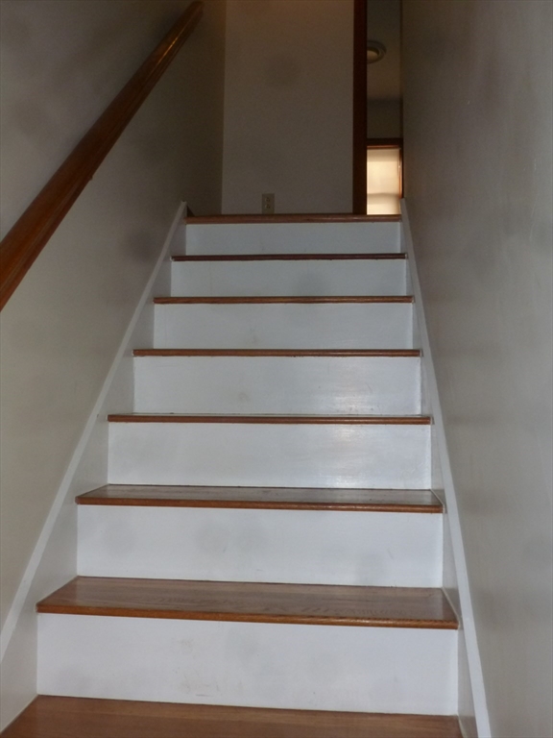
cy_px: 369
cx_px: 276
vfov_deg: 55.4
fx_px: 703
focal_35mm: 33
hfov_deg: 42.9
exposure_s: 1/60
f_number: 3.6
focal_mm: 5.9
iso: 200
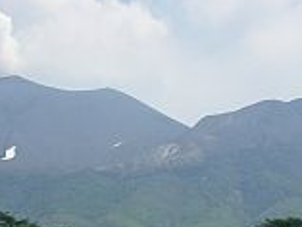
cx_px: -17
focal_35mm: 179
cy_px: 315
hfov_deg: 10.9
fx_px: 1563
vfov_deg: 8.2
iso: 50
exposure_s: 1/250
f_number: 6.3
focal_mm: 11.4
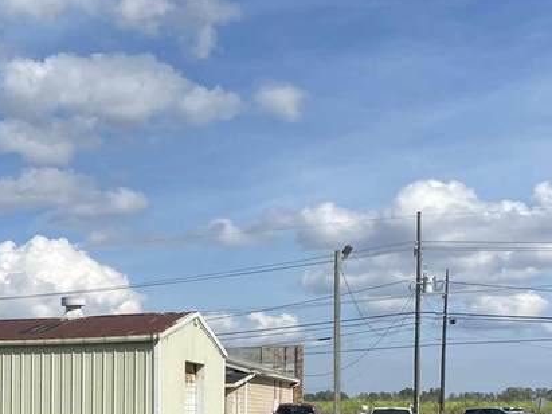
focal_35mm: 81
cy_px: 466
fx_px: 1291
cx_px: -179
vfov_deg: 17.5
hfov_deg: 21.6
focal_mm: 4.25
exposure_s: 1/4274
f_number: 1.8
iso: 32
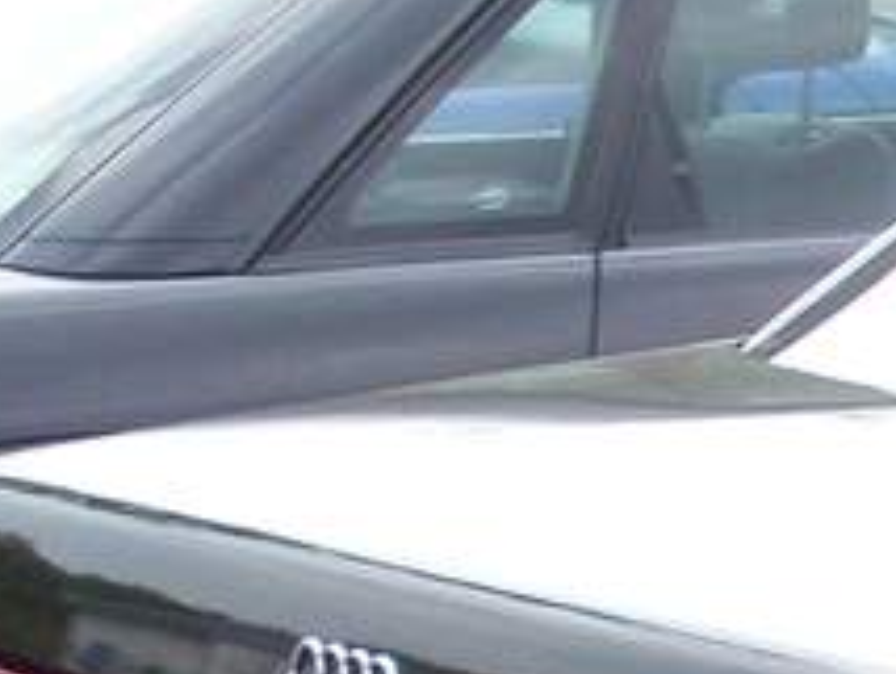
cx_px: 2144
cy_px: 858
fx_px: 5519
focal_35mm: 213
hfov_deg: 8.5
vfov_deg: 6.9
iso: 80
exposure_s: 1/125
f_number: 7.7
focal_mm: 6.3
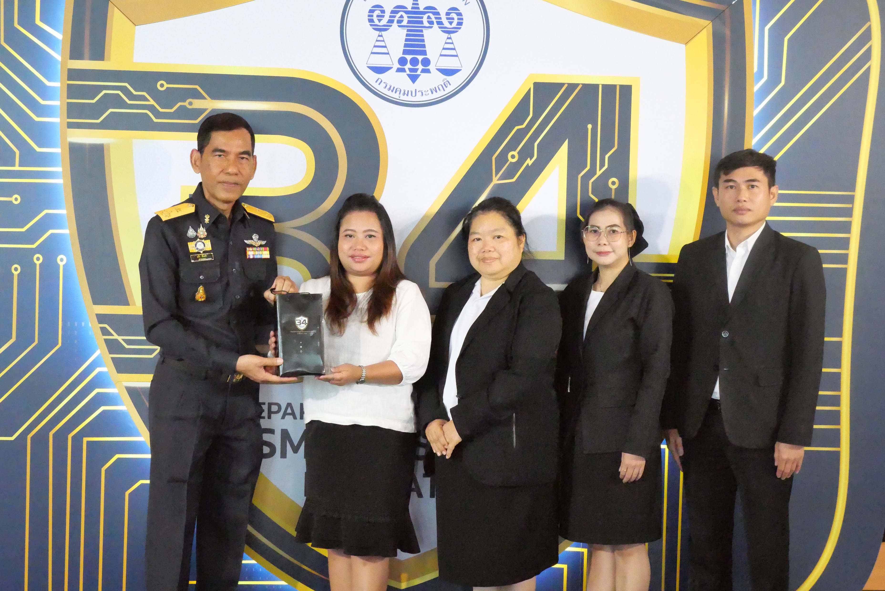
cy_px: 296
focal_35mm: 66
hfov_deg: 30.5
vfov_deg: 20.6
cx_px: 442
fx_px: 1623
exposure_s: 1/200
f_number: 6.3
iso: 12800
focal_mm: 32
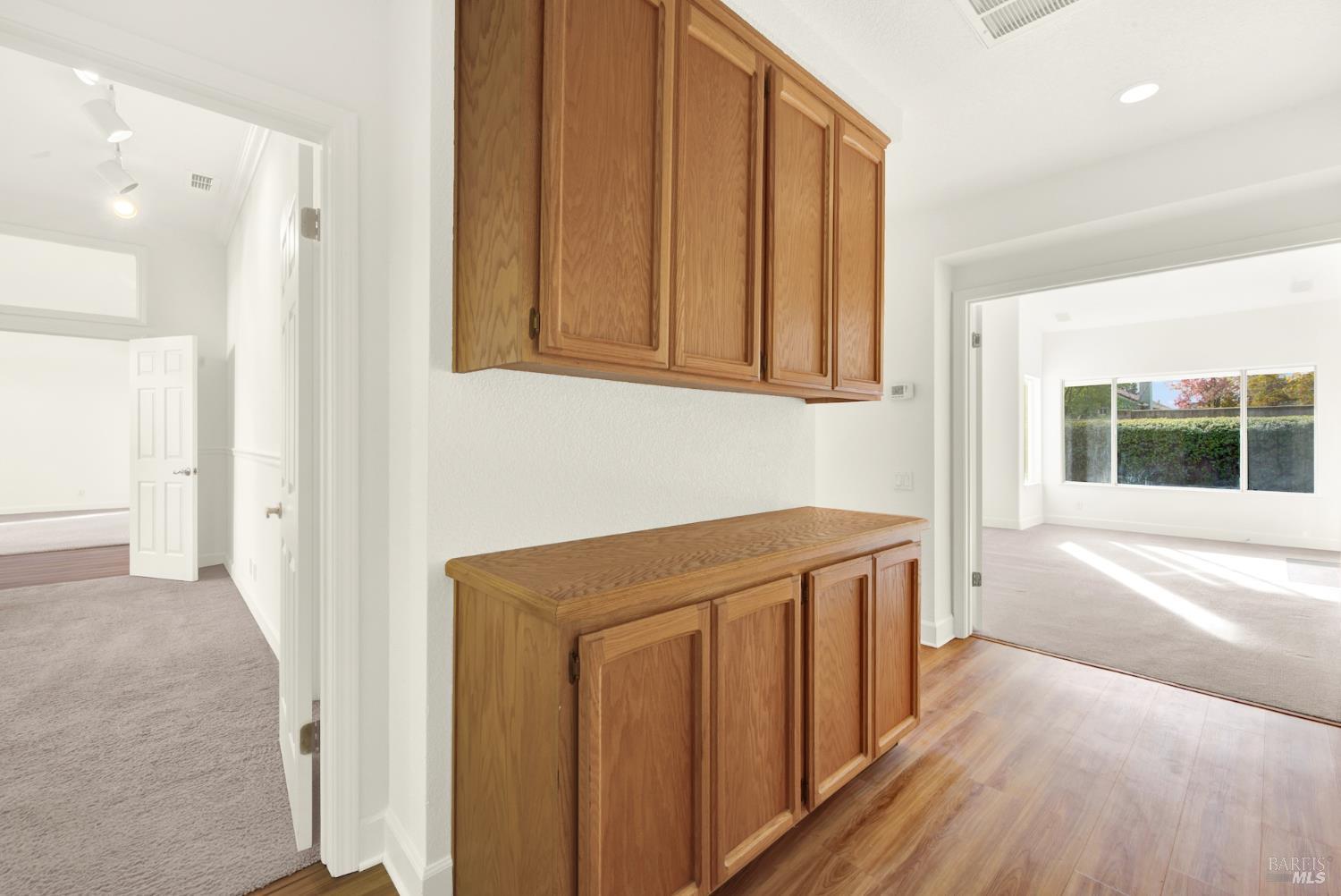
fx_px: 522
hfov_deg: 104.2
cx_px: 670
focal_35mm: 14
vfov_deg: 81.3
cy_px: 448
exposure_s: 1/6
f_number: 14
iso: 100
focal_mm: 14
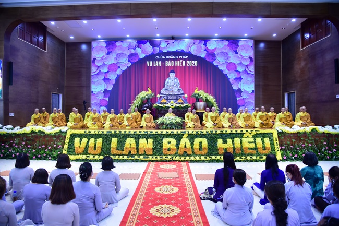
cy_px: 113
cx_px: 170
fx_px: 226
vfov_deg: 53.1
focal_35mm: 24
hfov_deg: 73.8
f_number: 4
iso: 800
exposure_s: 1/50
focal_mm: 24
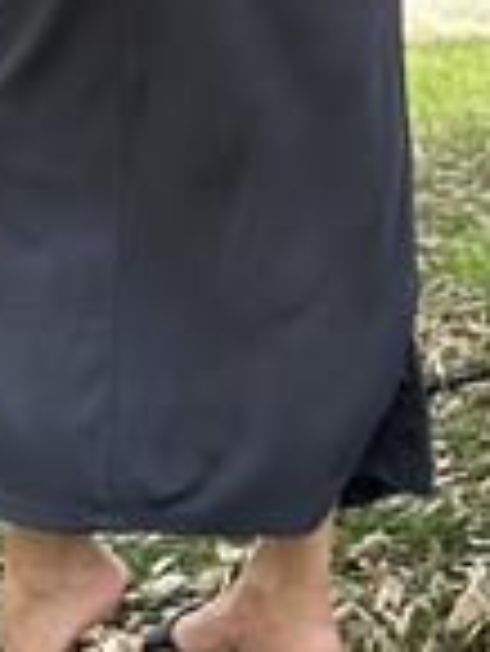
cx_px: 211
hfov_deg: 8.9
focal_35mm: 167
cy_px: -328
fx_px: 3147
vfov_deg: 11.3
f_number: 1.78
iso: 80
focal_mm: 6.86
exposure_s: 1/1242
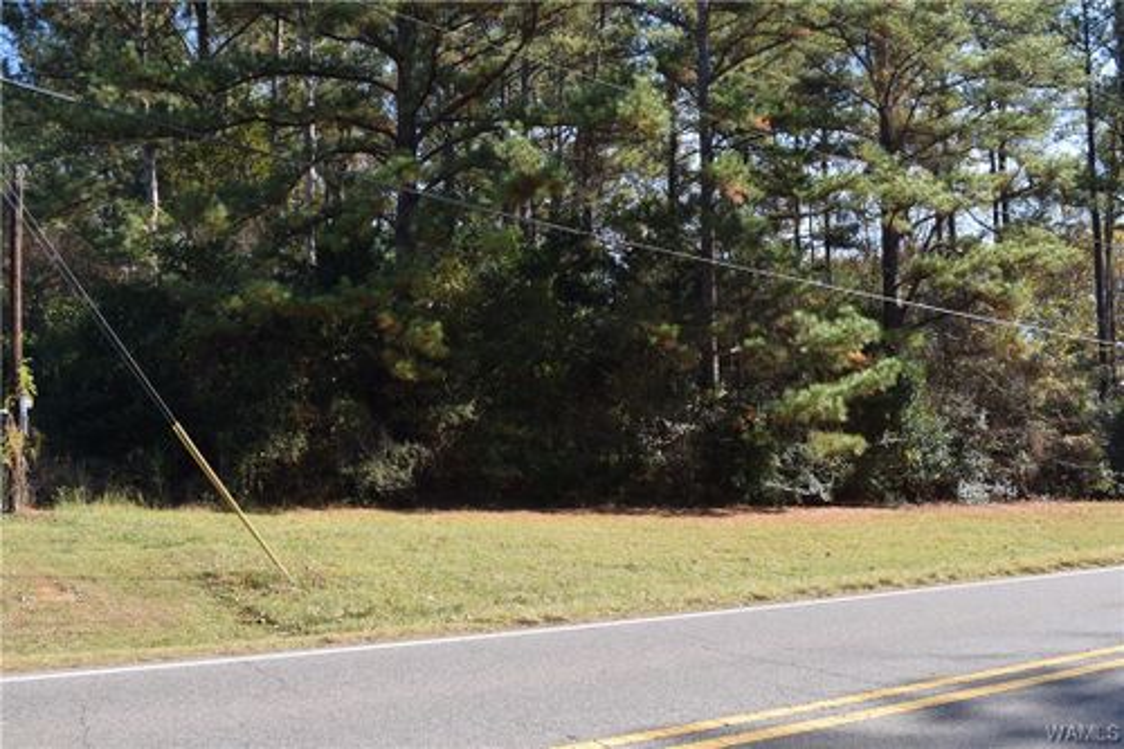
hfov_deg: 53.1
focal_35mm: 36
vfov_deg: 36.8
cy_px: 374
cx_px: 562
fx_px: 1124
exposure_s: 1/200
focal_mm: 24
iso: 100
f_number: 7.1
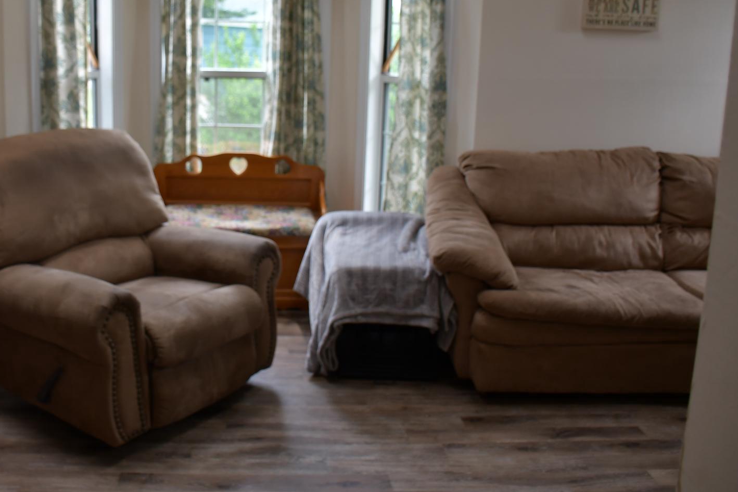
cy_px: 161
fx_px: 799
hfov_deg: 48.7
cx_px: 246
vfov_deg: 33.9
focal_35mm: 39
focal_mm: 18
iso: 400
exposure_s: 1/160
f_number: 3.5
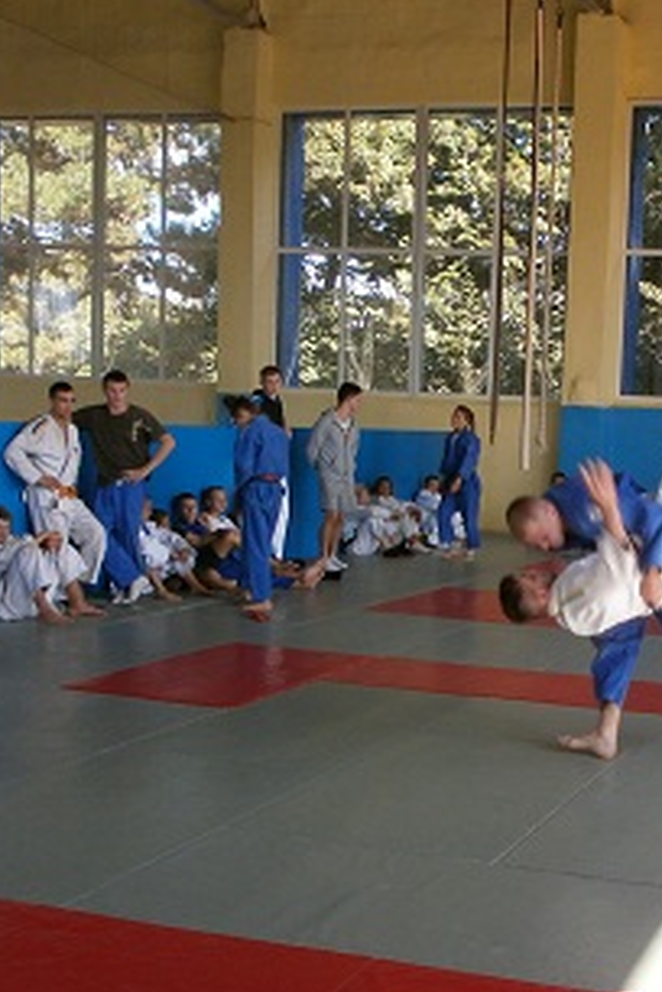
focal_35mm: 55
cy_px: 652
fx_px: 1517
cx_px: 584
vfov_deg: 35.9
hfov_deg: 24.0
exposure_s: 1/160
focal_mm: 4.8
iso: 100
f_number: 2.9
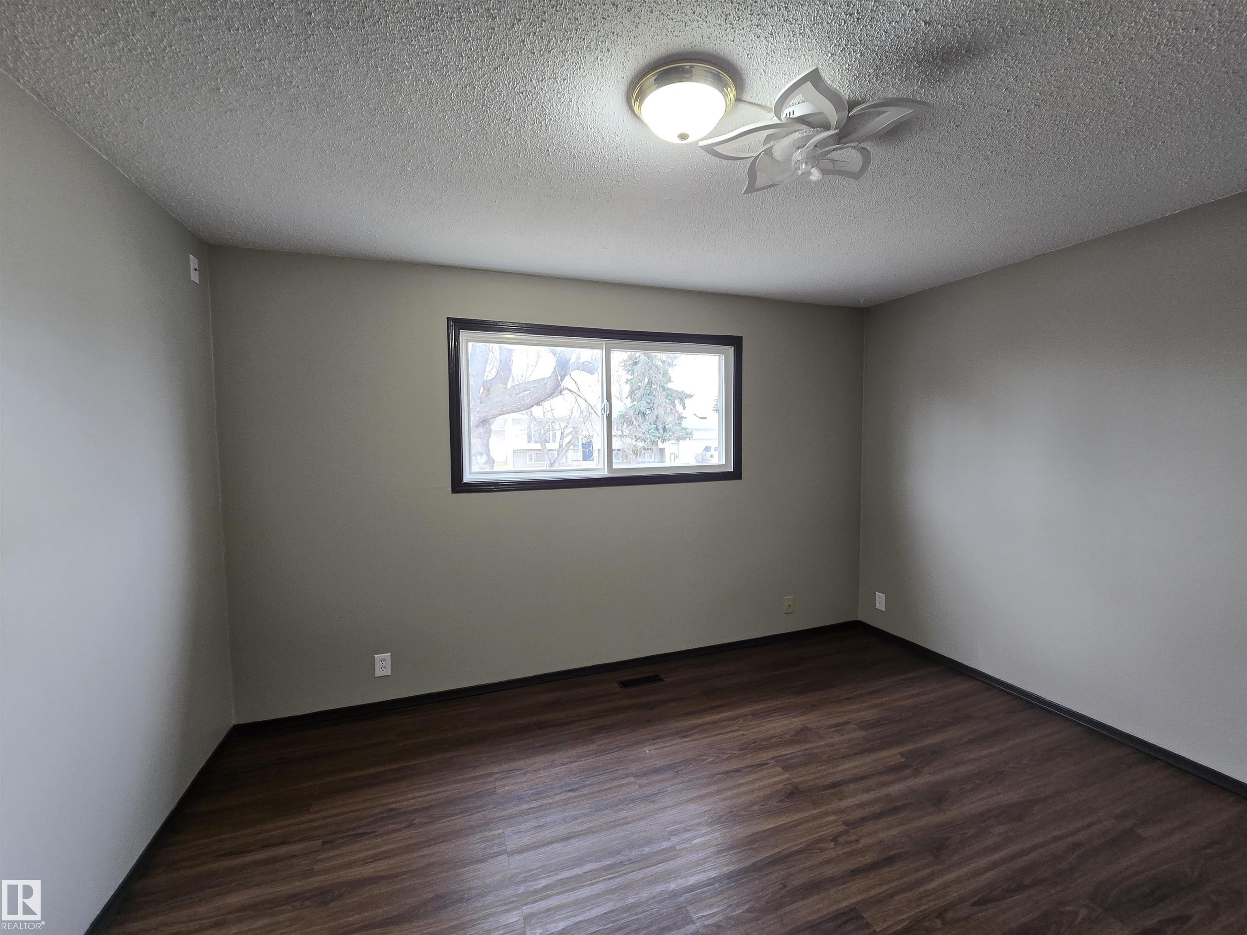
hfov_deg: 106.2
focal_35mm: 13
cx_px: 624
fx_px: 468
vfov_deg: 89.9
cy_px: 468
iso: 125
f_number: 2.2
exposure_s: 1/60
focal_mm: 2.2
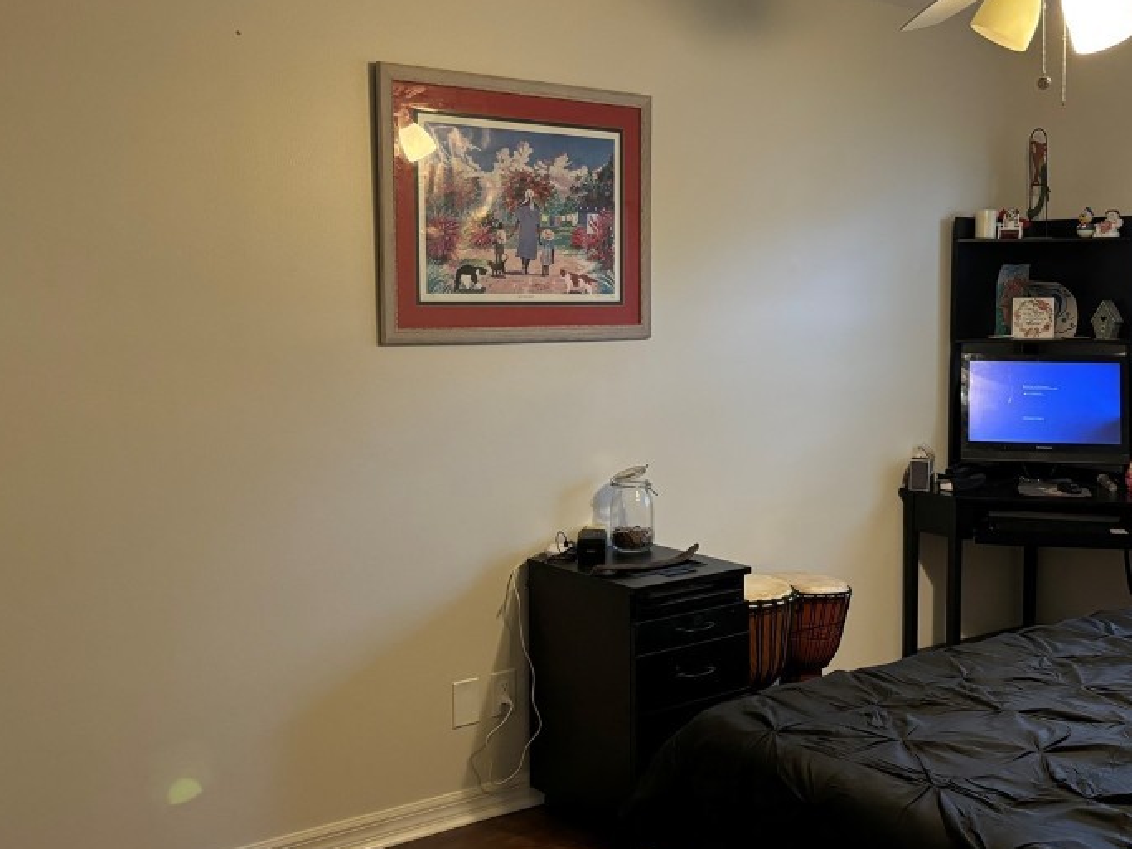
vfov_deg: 36.8
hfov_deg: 47.7
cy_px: 391
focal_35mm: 39
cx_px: 641
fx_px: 1275
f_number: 1.6
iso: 400
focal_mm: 5.96
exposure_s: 1/60
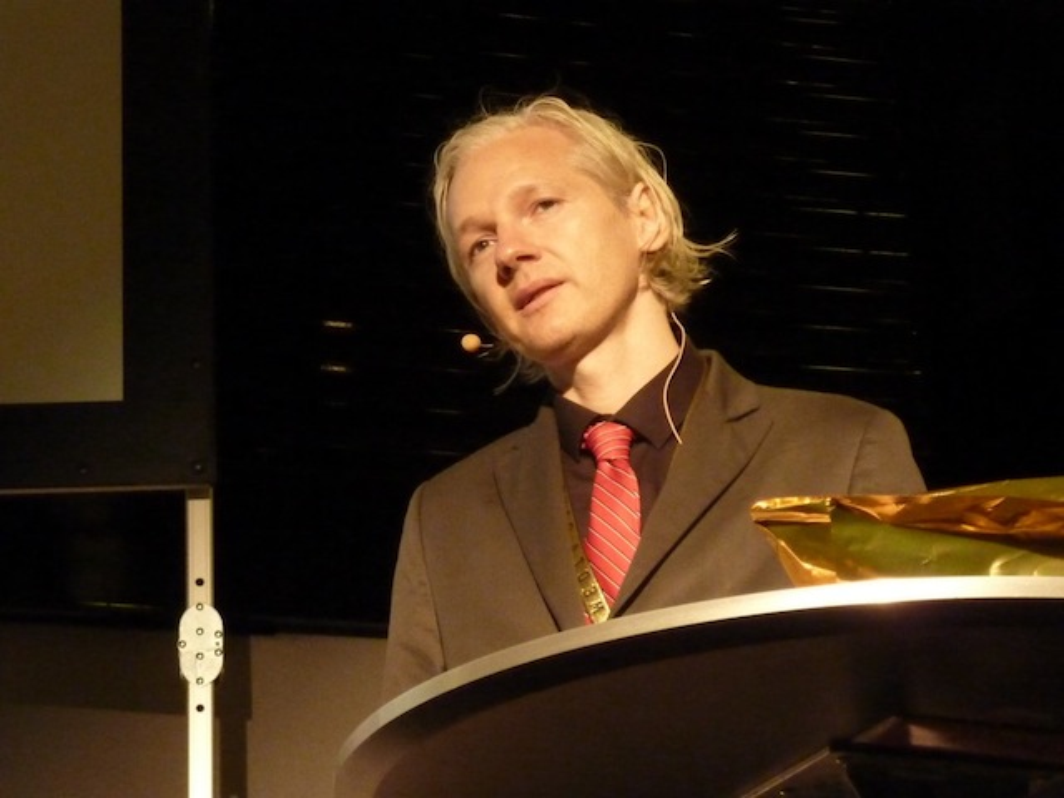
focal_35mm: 124
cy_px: 399
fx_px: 3811
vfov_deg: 12.0
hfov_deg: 15.9
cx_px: 532
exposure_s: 1/50
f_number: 4.3
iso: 800
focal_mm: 17
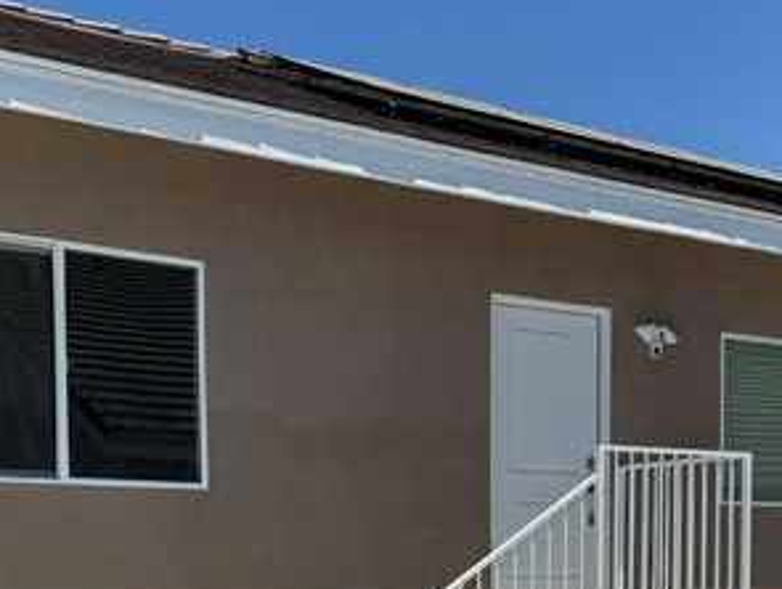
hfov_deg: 36.8
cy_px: 586
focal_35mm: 52
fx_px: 1176
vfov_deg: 26.6
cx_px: 421
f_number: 1.78
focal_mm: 6.76
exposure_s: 1/7937
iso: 80
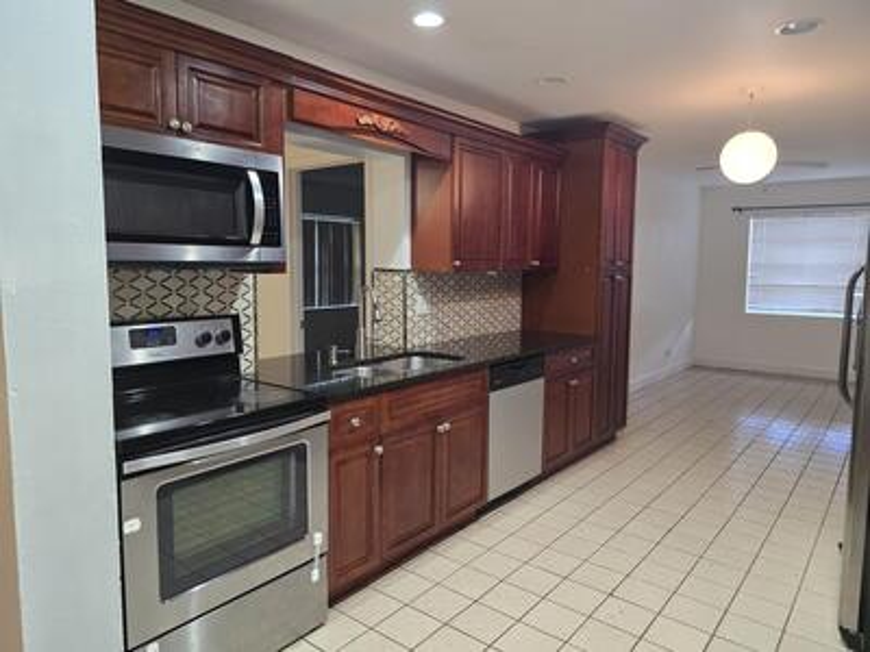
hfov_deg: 73.9
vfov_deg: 58.9
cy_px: 326
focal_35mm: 23
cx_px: 435
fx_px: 578
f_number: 1.7
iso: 500
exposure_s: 1/120
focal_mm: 6.3
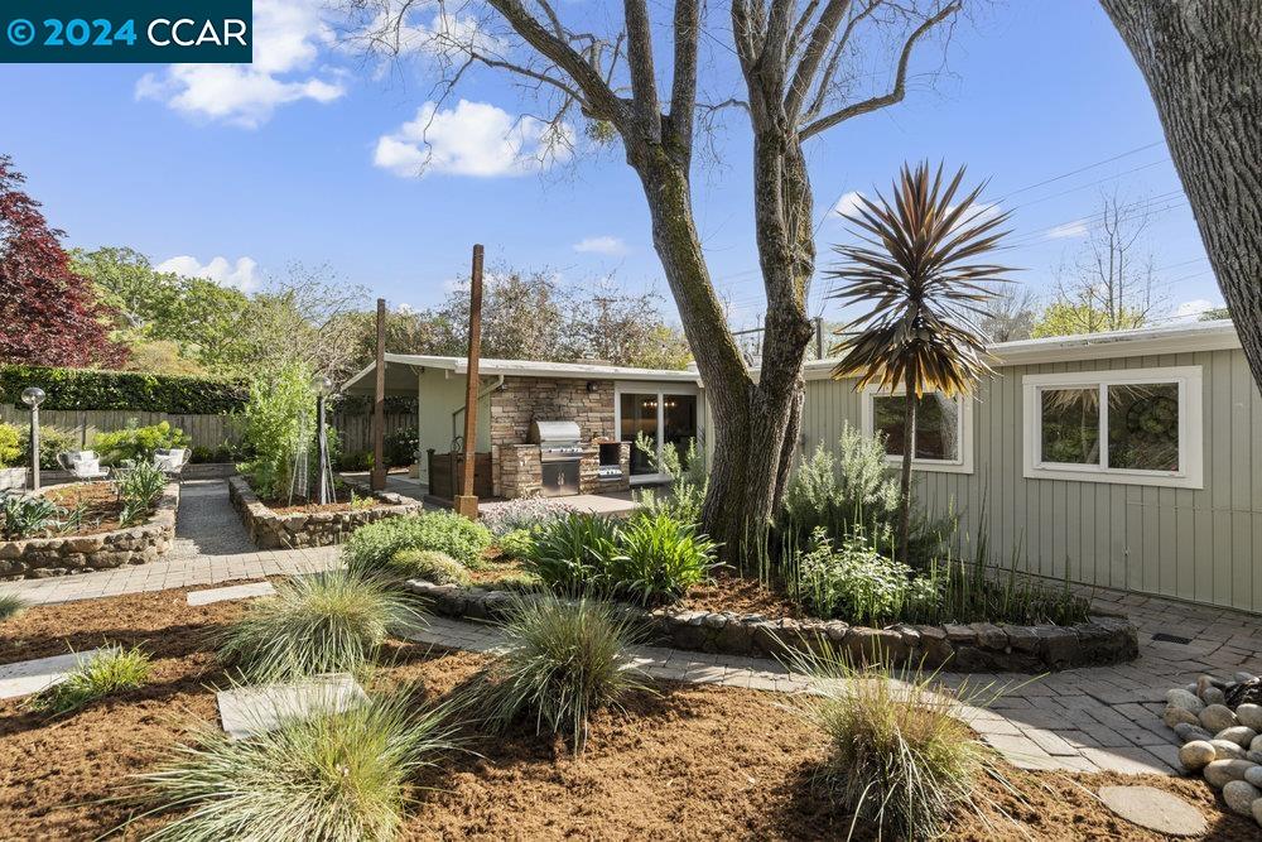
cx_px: 631
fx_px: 596
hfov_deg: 93.3
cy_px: 421
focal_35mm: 17
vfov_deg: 70.5
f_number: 8
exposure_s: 1/125
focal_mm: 17
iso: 100
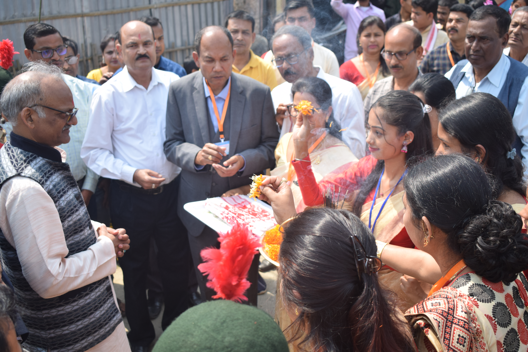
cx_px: 264
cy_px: 176
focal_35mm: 45
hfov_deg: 43.6
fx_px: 660
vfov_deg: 29.9
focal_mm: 30
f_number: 4.5
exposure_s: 1/500
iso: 200
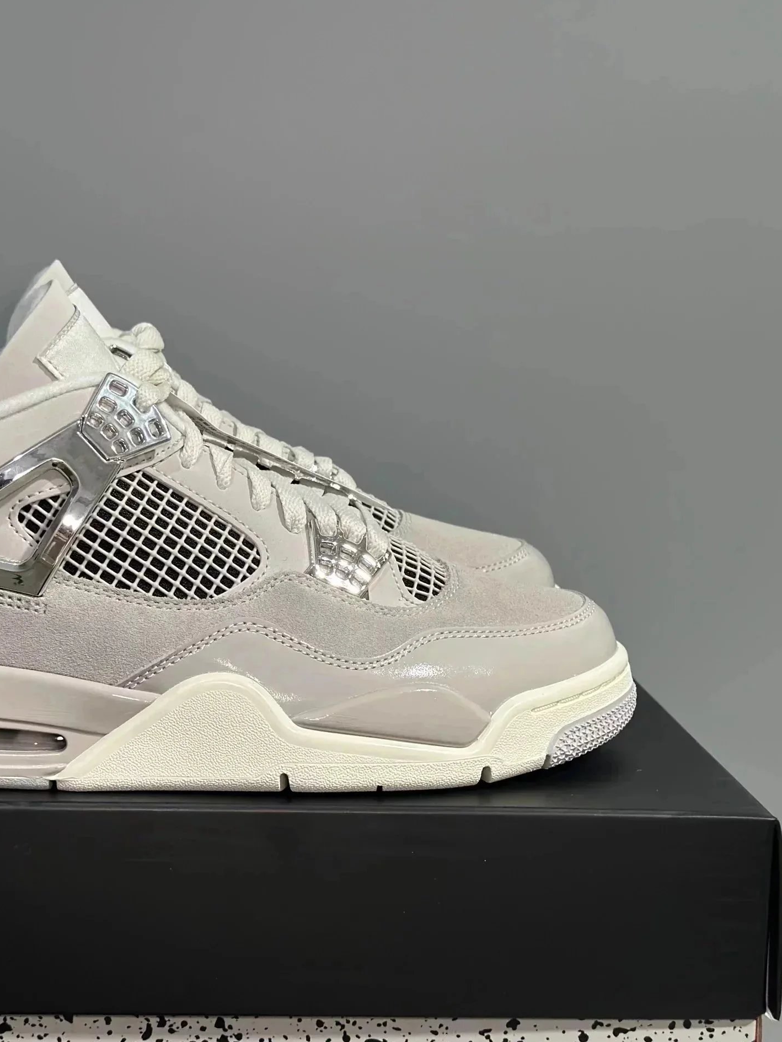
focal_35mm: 65
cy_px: 516
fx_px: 1957
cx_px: 218
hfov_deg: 22.4
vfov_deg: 29.8
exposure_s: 1/50
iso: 125
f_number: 1.78
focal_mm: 6.86
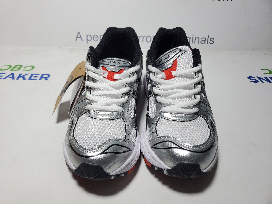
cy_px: 102
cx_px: 136
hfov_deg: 67.3
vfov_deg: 53.1
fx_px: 204
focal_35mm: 26
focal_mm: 4.3
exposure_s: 1/519
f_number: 1.5
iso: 50
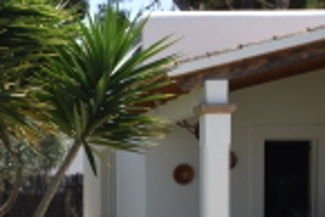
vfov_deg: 10.4
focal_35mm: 127
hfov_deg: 15.3
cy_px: 332
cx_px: -110
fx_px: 1148
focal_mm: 24
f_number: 9
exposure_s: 1/320
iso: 200
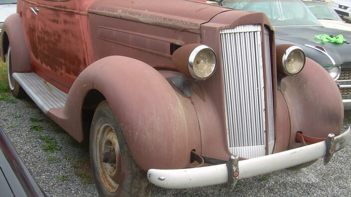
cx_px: 159
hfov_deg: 43.7
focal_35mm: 47
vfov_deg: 25.4
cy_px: 87
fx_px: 437
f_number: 4.6
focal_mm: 6.3
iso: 50
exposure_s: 1/136
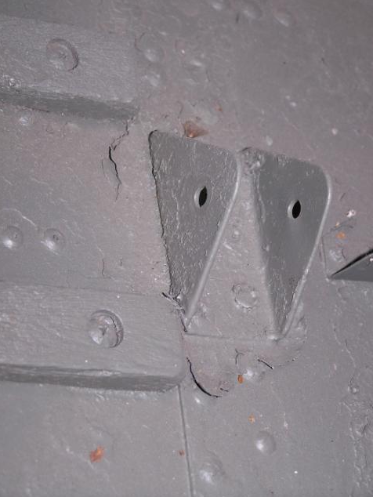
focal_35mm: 106
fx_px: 1522
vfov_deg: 18.5
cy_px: 249
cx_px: 185
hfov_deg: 14.0
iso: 80
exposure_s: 1/100
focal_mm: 17.5
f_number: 3.2
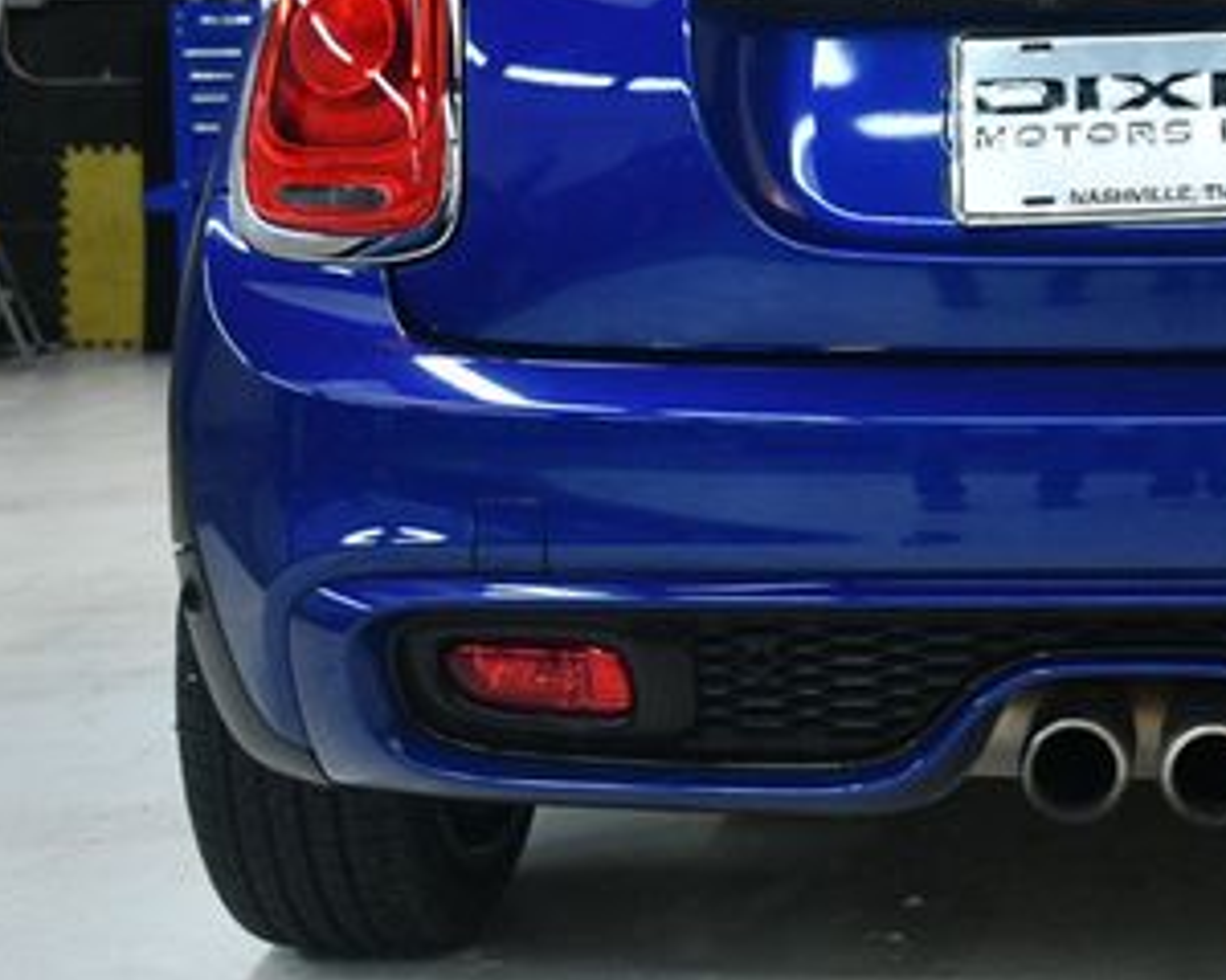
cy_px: 225
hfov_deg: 23.6
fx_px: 2830
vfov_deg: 19.5
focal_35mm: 78
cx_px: 1157
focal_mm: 26
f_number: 3.8
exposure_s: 1/125
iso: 1600
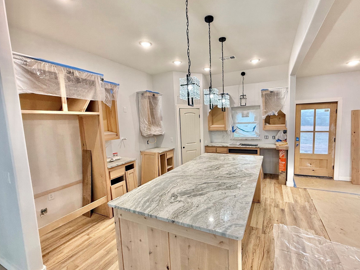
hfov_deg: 94.1
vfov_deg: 78.1
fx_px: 166
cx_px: 200
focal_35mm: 16
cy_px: 138
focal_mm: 2.22
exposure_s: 1/120
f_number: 2.2
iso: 200
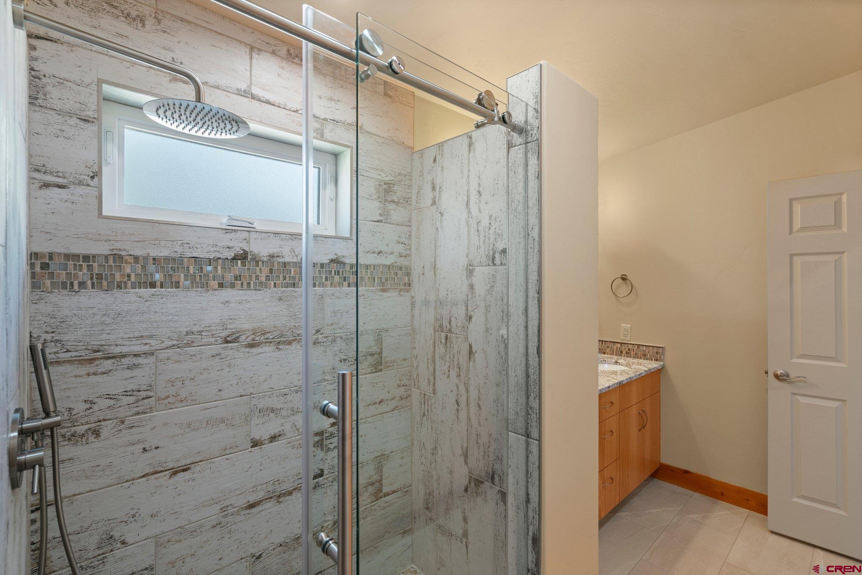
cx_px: 431
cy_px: 288
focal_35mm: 16
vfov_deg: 73.8
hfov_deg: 96.7
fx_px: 383
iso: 400
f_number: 8
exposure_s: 1/4
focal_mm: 16
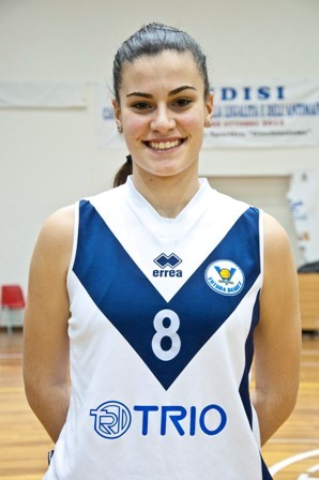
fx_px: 998
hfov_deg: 18.2
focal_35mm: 75
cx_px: 160
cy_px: 240
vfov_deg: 27.0
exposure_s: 1/30
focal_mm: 50
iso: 1000
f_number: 5
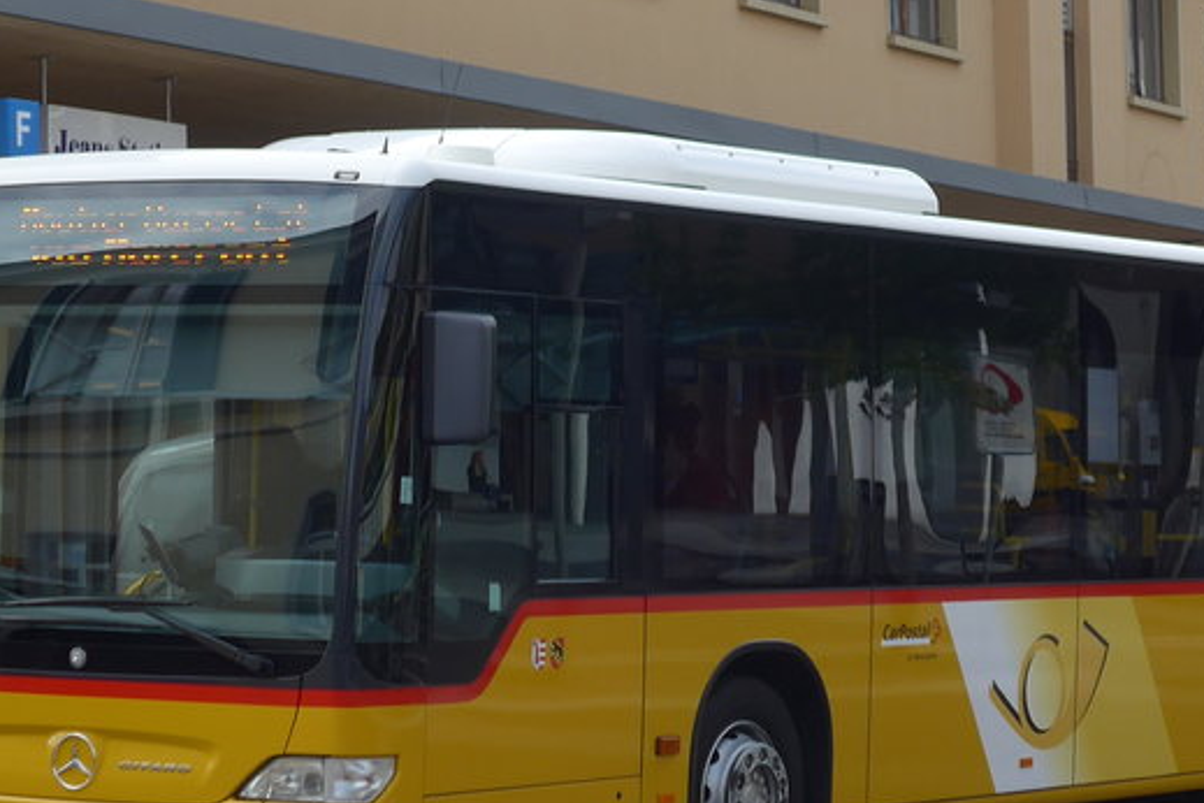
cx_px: 791
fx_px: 4749
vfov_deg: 9.6
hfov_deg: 14.4
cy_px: 220
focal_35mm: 142
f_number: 3.5
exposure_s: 1/500
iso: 80
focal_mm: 12
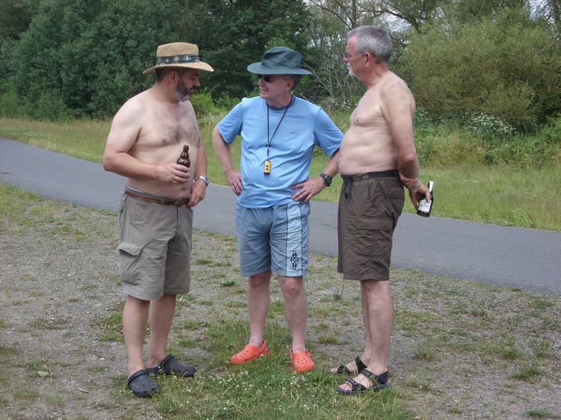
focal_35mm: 69
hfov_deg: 28.2
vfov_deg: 21.3
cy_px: 210
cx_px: 280
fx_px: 1118
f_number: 3.2
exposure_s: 1/309
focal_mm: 11.4
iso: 50
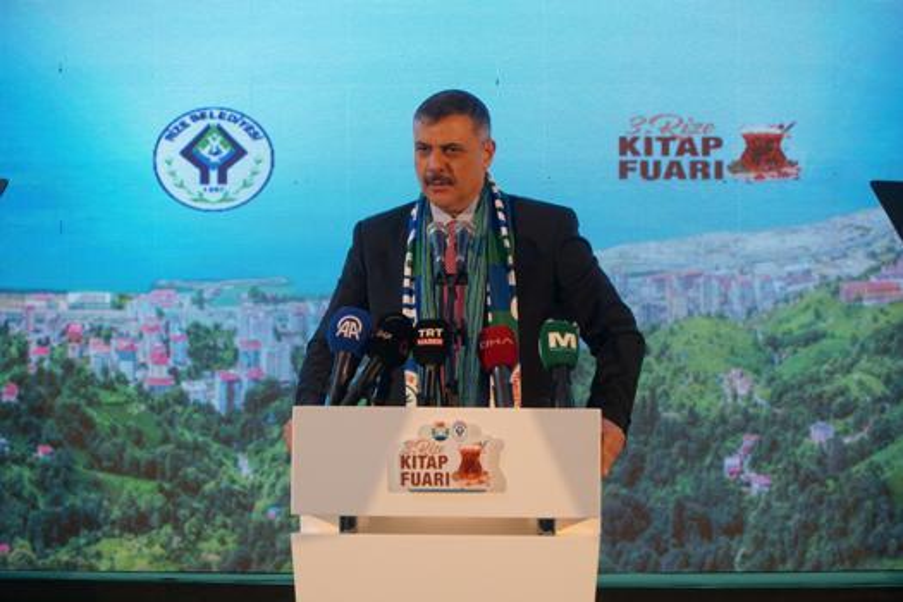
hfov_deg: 13.0
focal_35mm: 158
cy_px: 301
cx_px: 452
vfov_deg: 8.7
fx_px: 3950
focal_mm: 105
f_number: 4
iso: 2000
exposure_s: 1/200
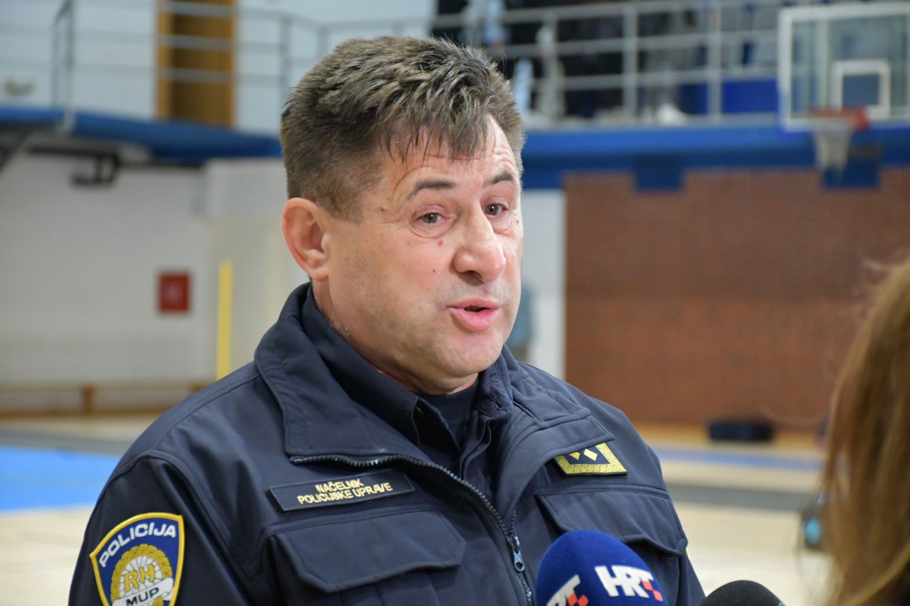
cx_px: 455
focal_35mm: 120
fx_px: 3033
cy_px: 303
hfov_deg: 17.1
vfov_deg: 11.4
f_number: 5.3
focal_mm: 80
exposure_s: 1/125
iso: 3200
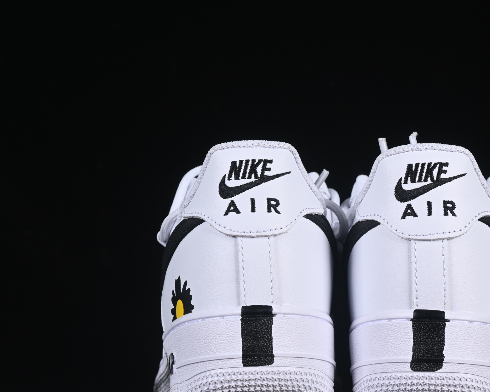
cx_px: 341
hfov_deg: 15.2
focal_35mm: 126
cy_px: 221
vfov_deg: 12.2
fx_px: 1827
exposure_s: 1/80
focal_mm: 50
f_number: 8
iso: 160
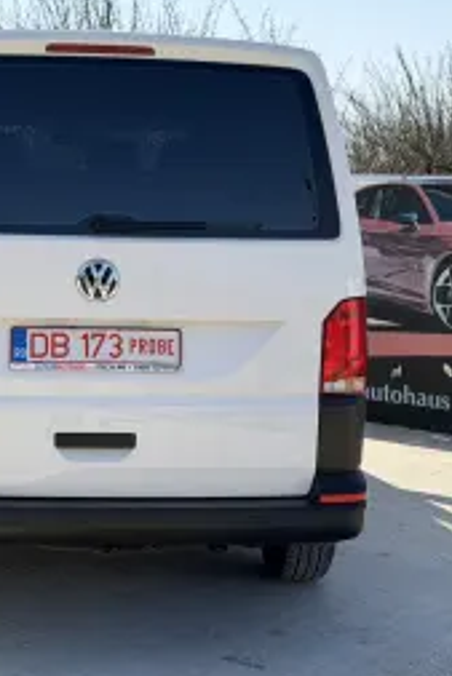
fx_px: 1335
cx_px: 131
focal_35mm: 71
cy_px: 337
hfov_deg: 19.1
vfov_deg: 28.4
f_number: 1.78
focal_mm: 6.76
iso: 64
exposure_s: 1/2865
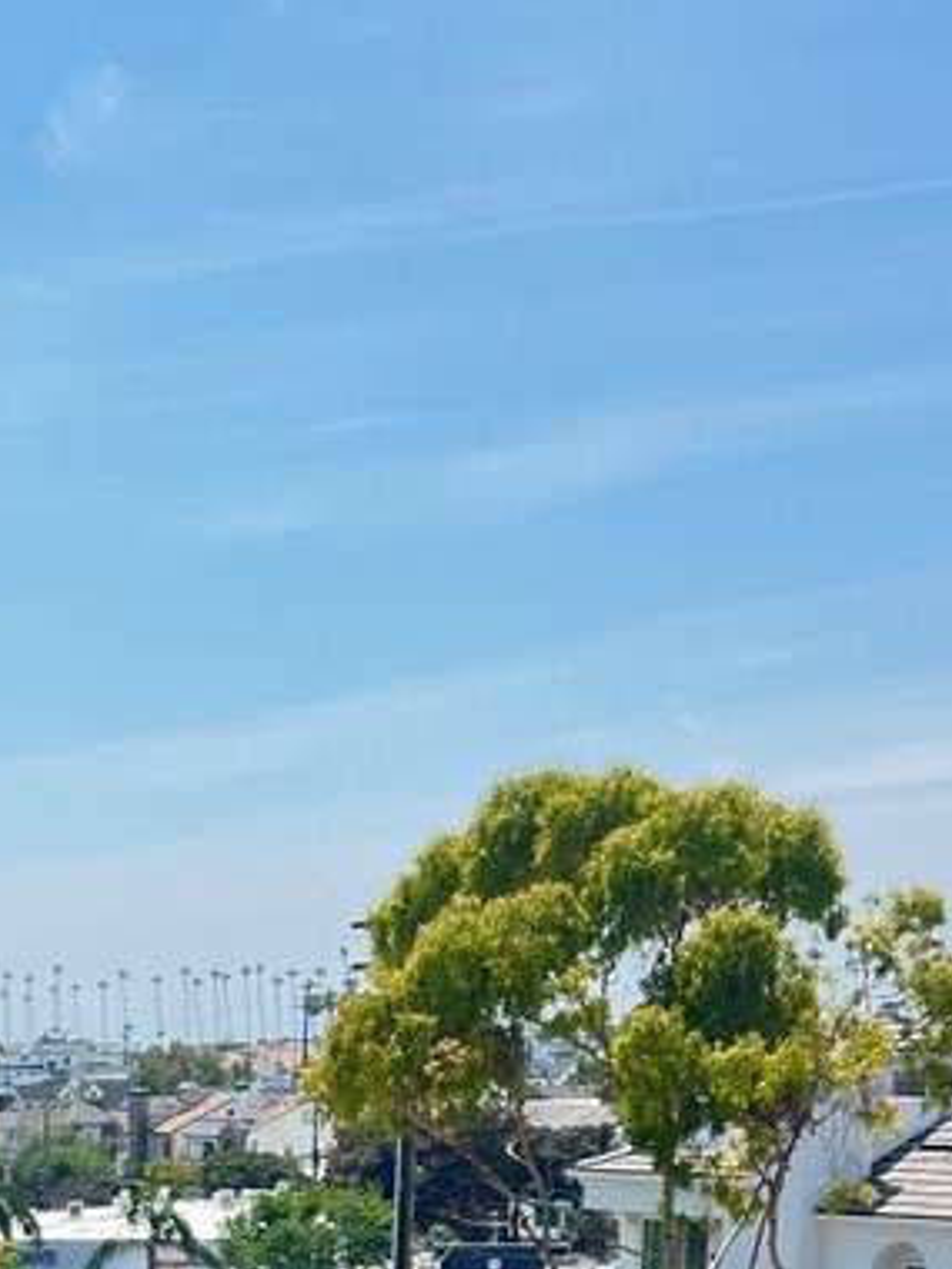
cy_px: 1486
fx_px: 2567
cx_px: -197
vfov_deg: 25.2
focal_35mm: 70
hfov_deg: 19.7
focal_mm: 5.7
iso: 50
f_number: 1.5
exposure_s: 1/1575
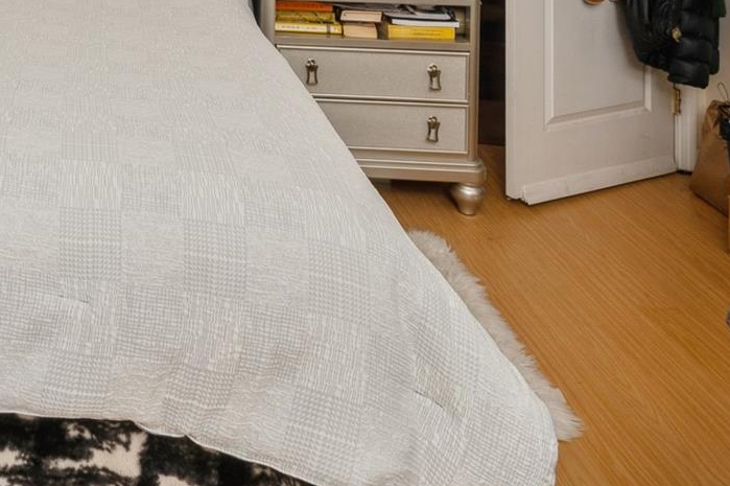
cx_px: -1
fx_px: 831
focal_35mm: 41
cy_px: -143
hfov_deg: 41.3
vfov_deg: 27.3
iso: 200
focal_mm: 14
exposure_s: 1/25
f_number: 10
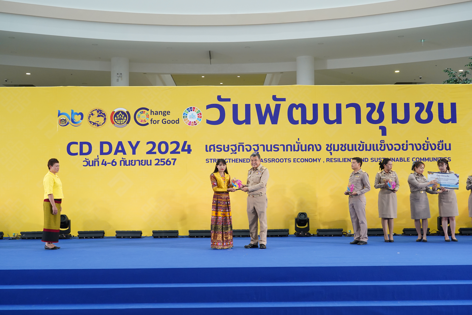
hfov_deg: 46.4
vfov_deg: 31.9
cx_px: 236
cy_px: 158
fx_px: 551
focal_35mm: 42
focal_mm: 42
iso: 2000
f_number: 5.6
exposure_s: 1/160
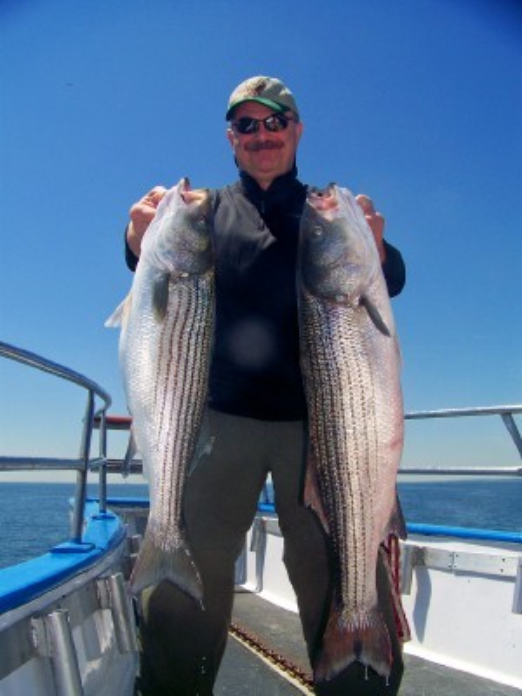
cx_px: 261
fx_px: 724
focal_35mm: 36
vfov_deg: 51.4
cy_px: 348
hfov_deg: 39.7
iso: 64
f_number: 4
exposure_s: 1/640
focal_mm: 5.85
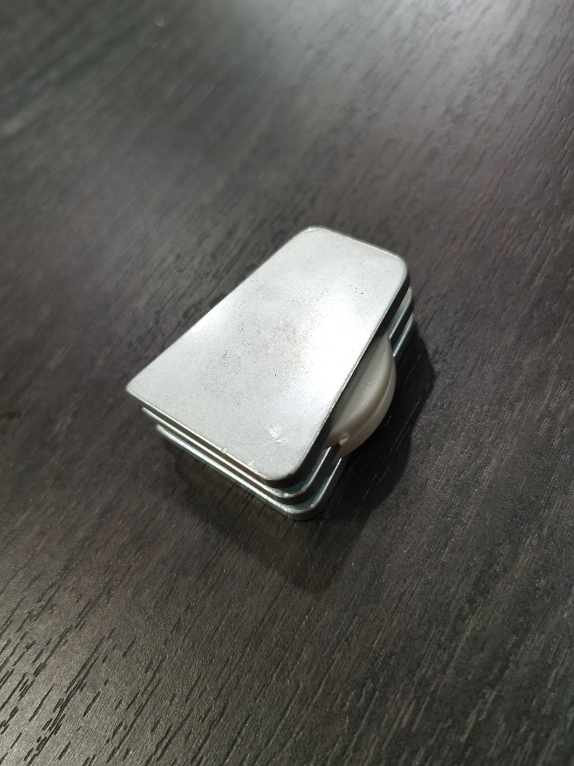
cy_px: 386
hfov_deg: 48.2
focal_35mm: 29
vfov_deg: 61.7
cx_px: 282
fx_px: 641
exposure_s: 1/50
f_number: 1.6
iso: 125
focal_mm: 5.56
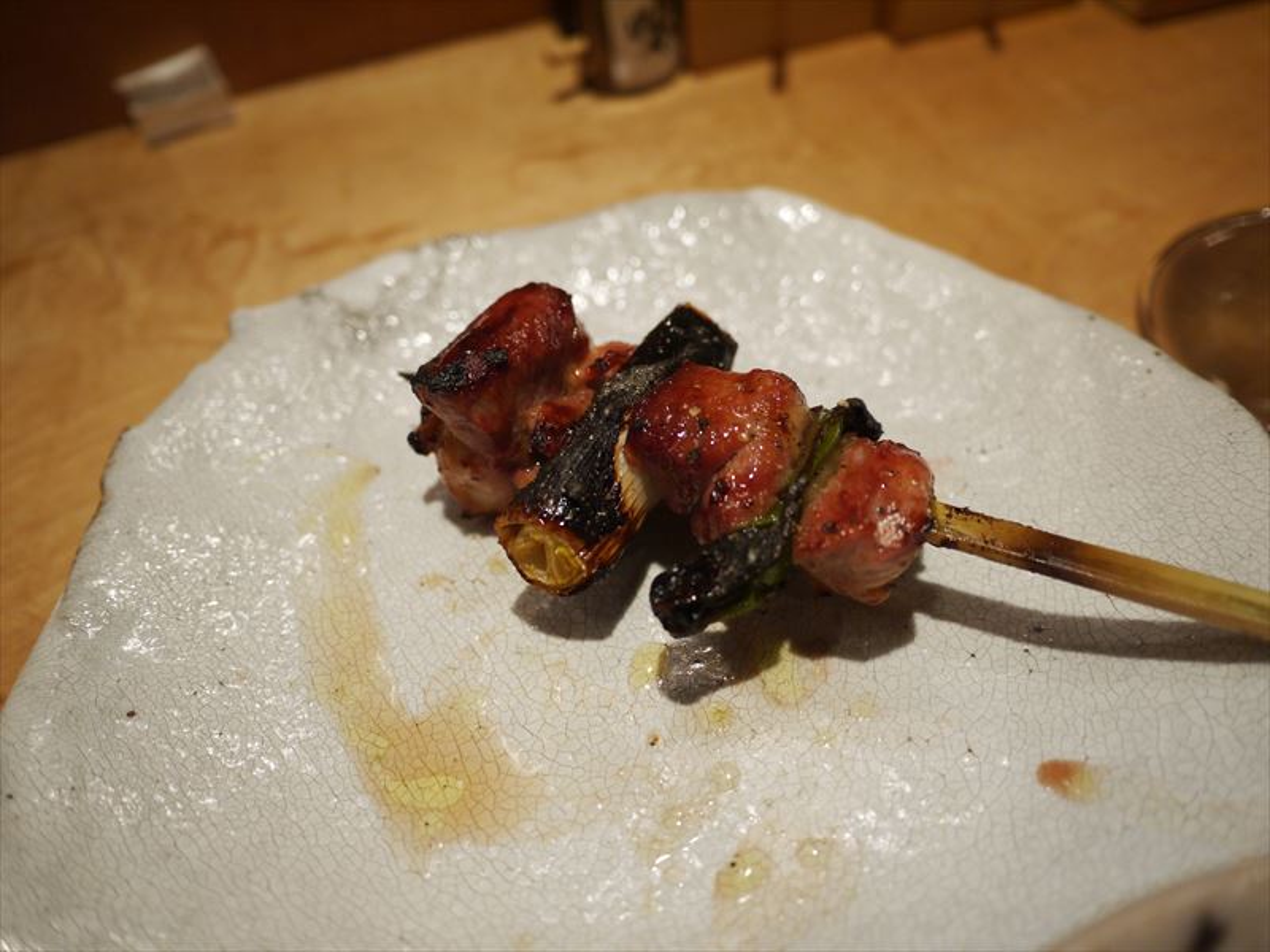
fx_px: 1027
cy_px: 476
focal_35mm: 28
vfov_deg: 49.7
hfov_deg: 63.4
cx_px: 635
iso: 125
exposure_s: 1/60
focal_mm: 14
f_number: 2.5
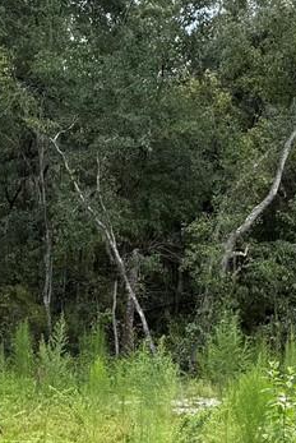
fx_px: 1415
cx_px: 293
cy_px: 415
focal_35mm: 115
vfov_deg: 17.5
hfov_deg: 11.8
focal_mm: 6.76
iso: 80
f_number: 1.78
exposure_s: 1/715
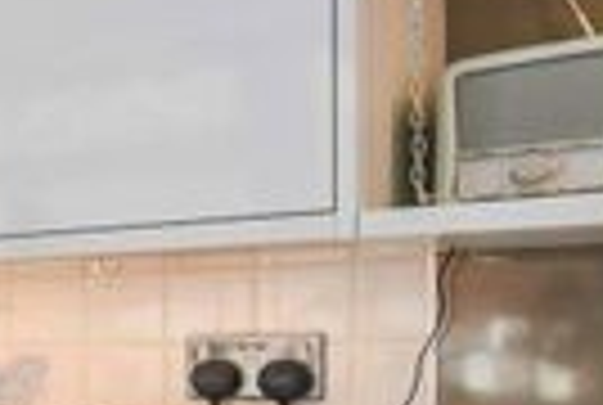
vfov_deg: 18.3
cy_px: 410
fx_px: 1225
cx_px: -783
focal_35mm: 73
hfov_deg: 15.9
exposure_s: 1/13
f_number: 9
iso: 250
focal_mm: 14
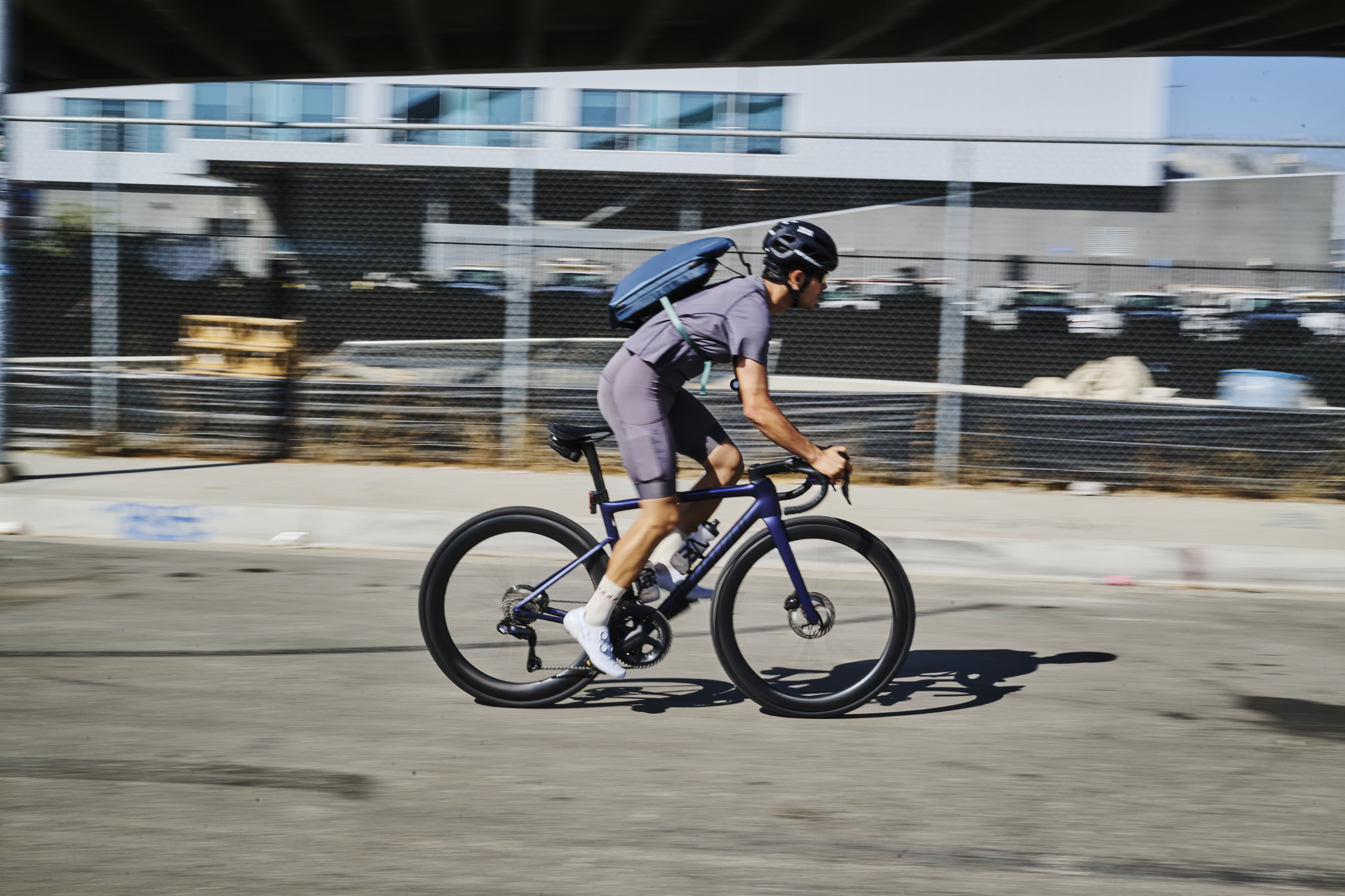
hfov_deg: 41.1
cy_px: 448
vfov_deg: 28.1
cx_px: 672
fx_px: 1793
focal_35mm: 48
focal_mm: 48
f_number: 22
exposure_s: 1/80
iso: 160
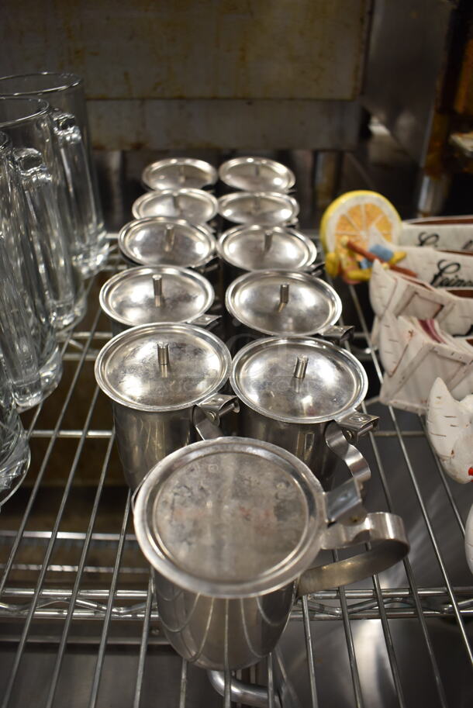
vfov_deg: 67.3
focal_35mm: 27
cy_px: 354
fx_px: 531
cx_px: 236
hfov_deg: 48.0
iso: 800
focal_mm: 18
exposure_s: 1/30
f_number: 4
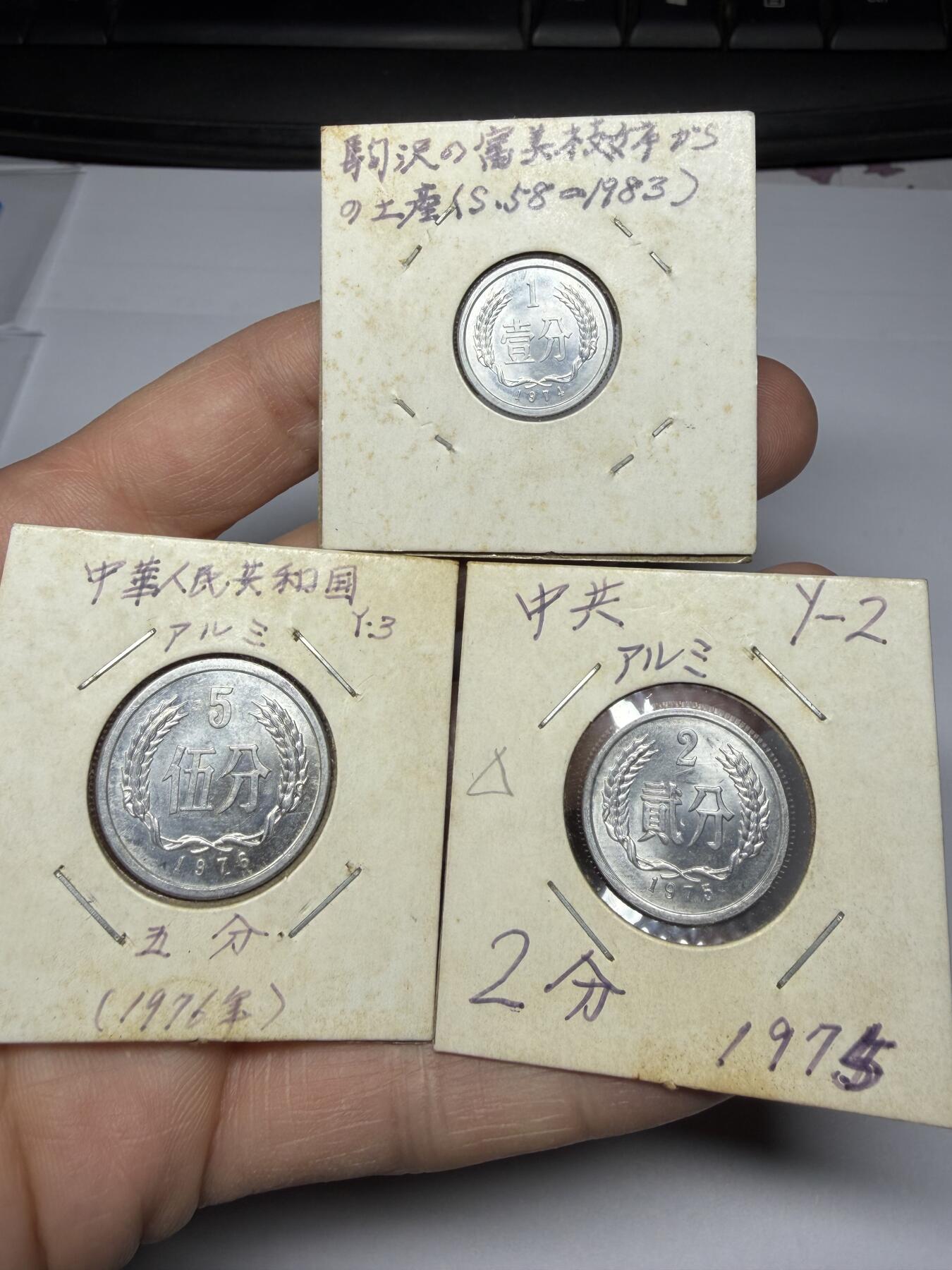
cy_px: 635
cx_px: 476
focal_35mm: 26
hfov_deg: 53.1
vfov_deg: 67.3
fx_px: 953
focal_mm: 2.22
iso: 40
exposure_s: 1/140
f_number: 2.2
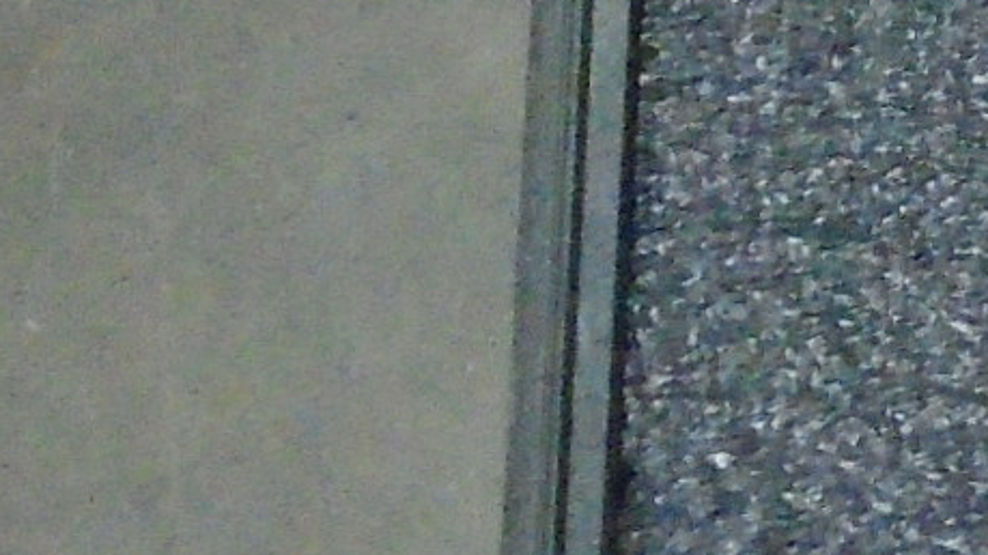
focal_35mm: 160
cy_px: -454
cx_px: 2353
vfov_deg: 7.4
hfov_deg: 11.3
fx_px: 4191
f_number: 3.2
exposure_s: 1/50
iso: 800
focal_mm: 4.6
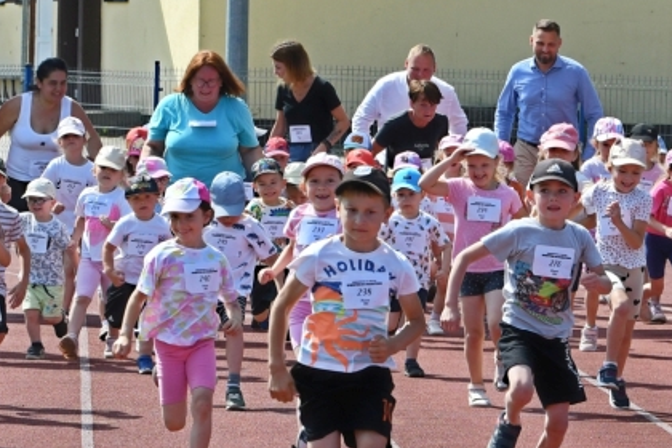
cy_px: 196
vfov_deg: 5.4
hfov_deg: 8.0
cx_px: 555
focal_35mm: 256
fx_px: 4778
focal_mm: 70
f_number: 7.1
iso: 320
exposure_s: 1/640
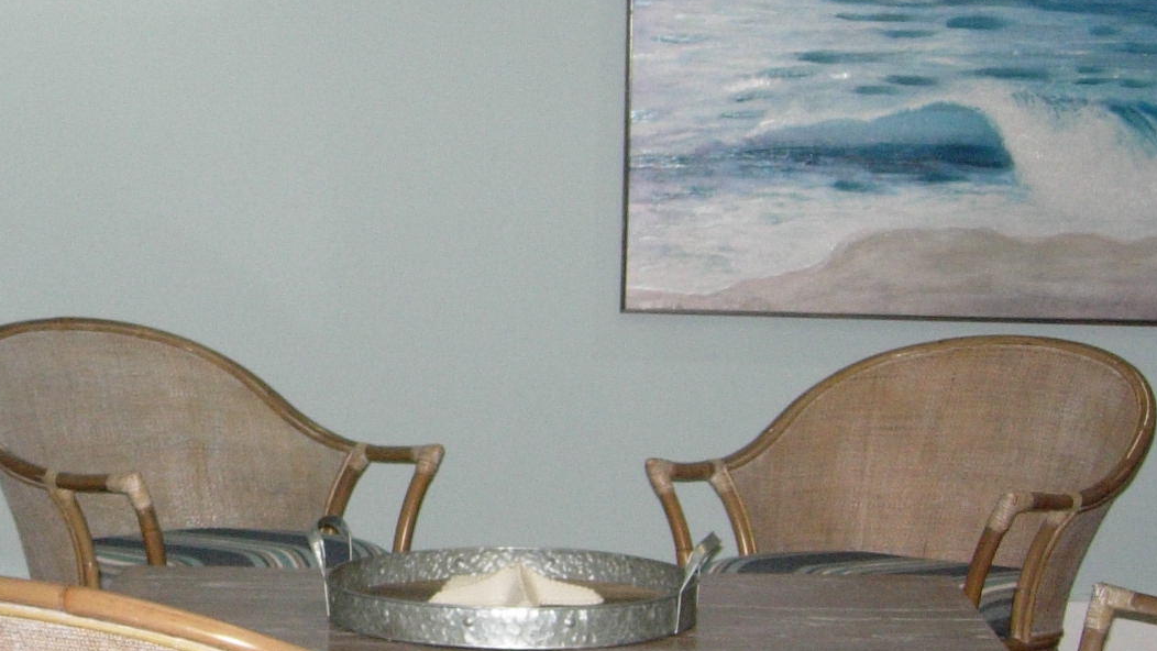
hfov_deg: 20.6
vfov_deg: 11.9
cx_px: 176
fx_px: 3130
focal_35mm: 102
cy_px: 334
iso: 115
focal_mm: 7.8
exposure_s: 1/93.1
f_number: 2.8
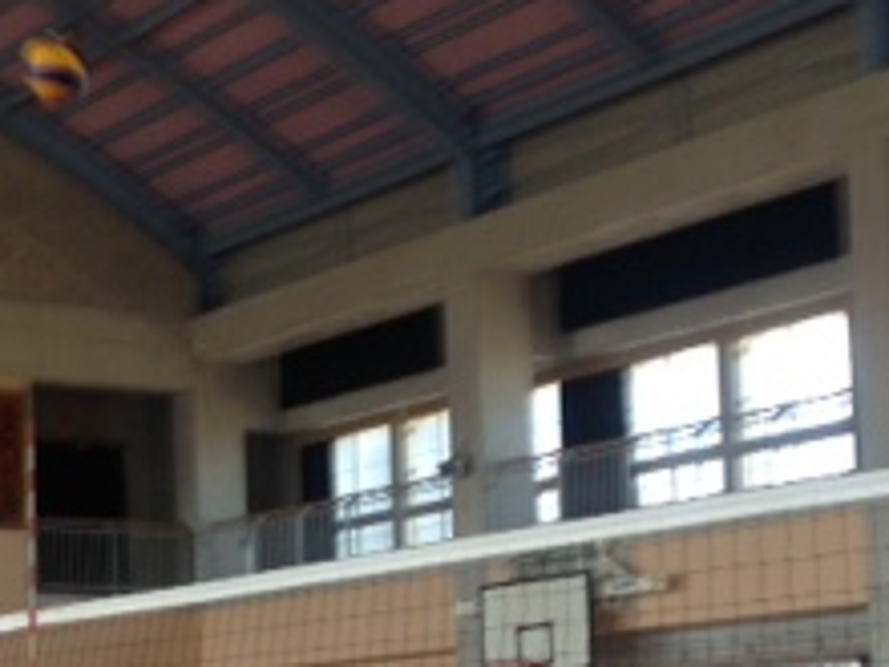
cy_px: 598
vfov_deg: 15.2
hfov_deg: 20.2
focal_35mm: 96
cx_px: 141
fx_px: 2465
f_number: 2.4
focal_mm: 4.12
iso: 50
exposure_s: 1/40
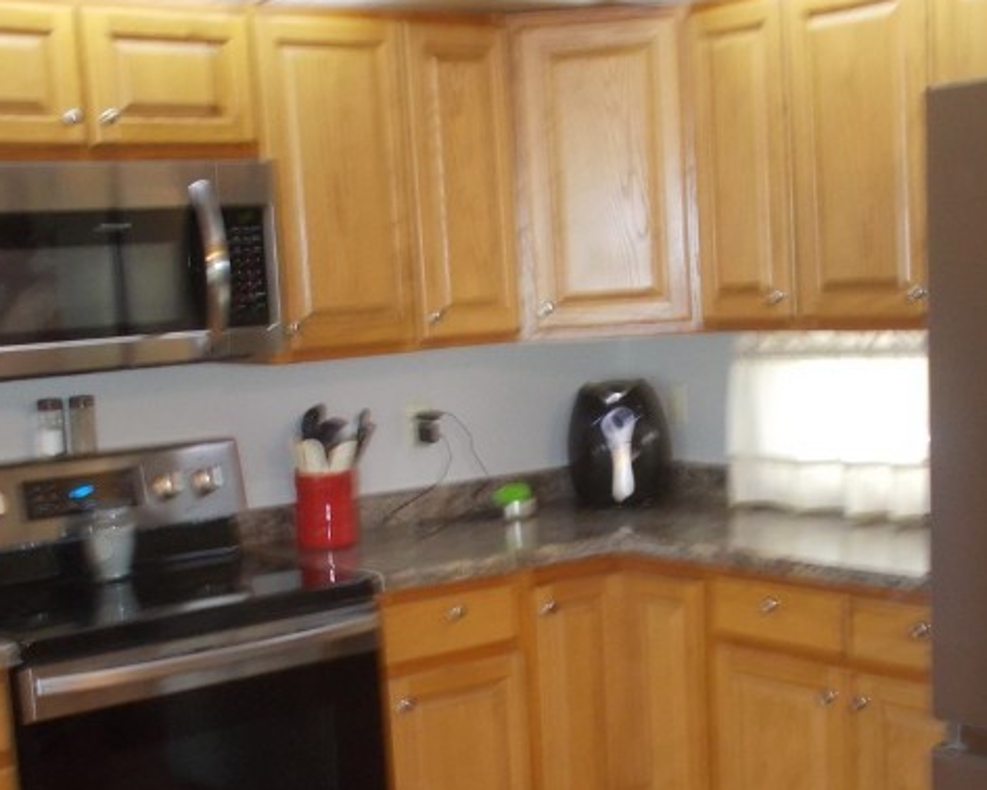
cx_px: 506
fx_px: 1607
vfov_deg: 27.5
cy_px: 508
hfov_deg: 34.1
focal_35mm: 55
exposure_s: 1/25
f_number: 3.2
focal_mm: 4.6
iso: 200
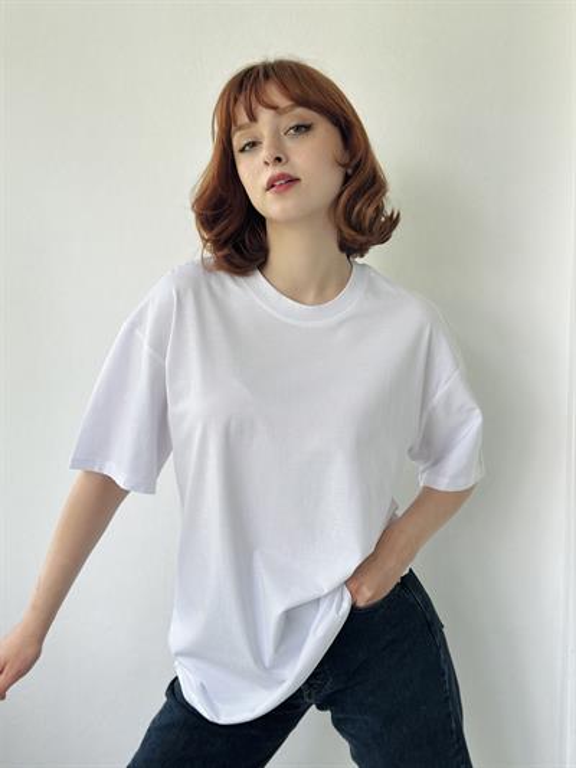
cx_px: 288
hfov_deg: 30.3
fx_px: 1065
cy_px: 384
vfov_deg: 39.6
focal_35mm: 48
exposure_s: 1/387
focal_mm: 6.86
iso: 80
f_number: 1.78
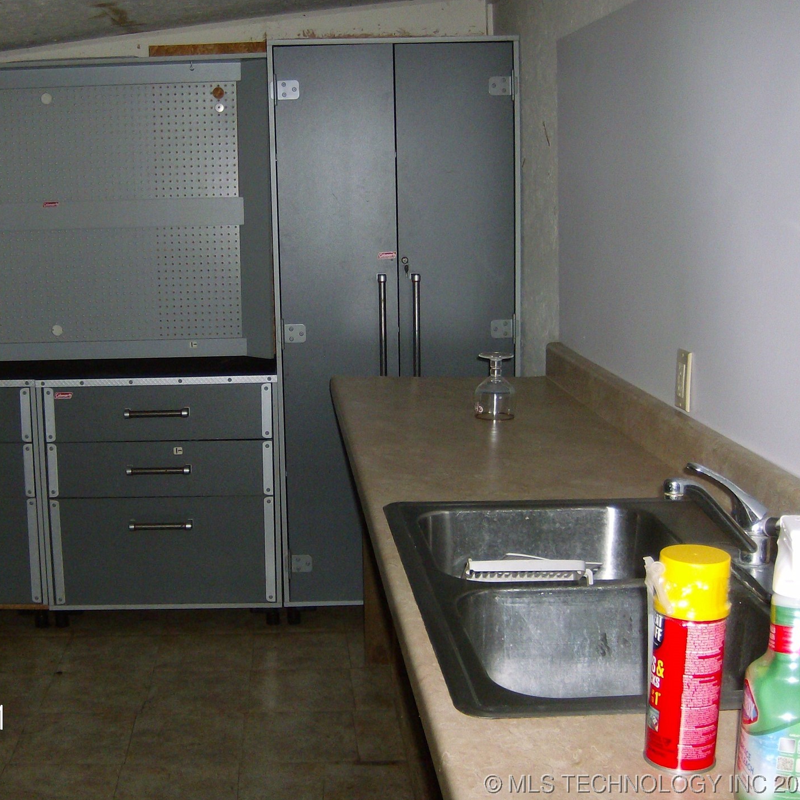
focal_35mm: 43
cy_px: 401
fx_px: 1124
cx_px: 290
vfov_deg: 39.2
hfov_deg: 38.9
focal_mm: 6
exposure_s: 1/60
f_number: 2.8
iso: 200
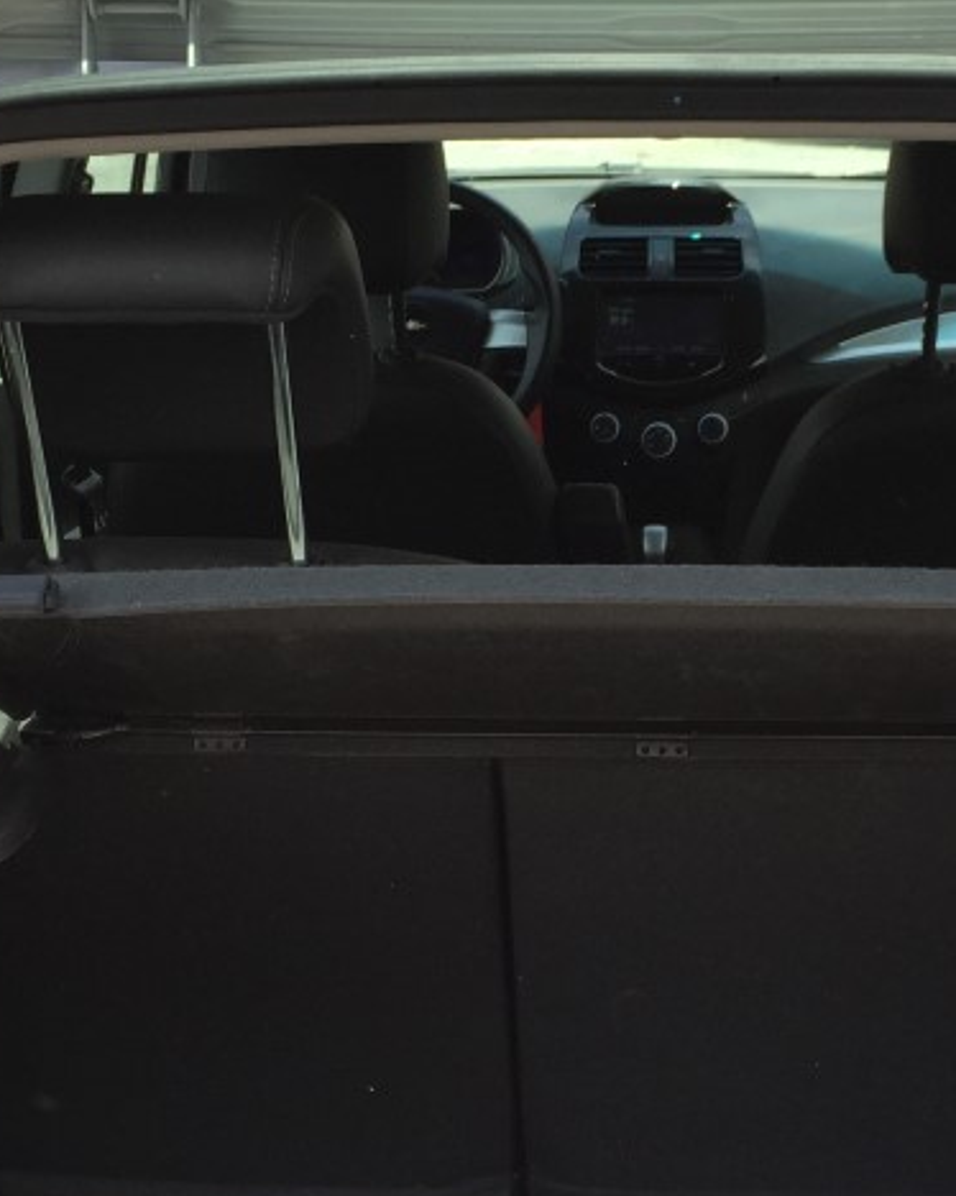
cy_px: 731
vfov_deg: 30.4
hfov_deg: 24.5
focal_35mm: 62
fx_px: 2194
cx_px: 575
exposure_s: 1/527
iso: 32
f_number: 2.2
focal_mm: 4.15
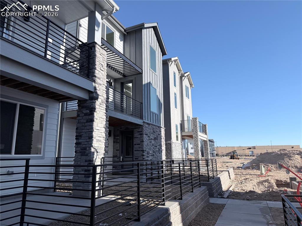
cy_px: 113
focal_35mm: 24
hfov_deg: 71.6
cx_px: 151
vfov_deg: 56.8
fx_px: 209
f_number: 1.78
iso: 80
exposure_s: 1/3279
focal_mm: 6.76
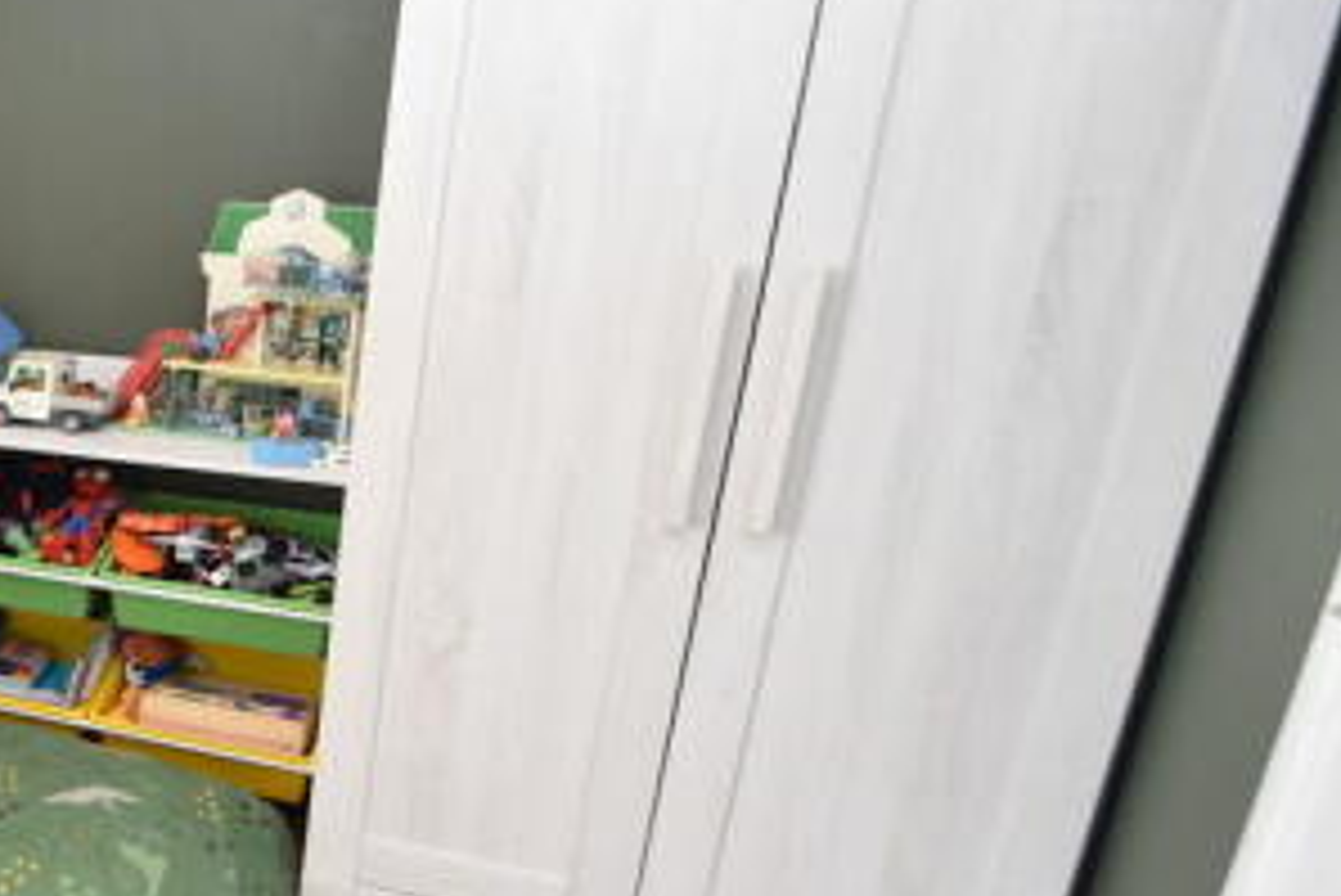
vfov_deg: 39.8
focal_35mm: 33
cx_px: -92
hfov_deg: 45.1
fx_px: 1230
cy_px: 556
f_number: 5
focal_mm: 10
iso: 800
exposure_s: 1/100
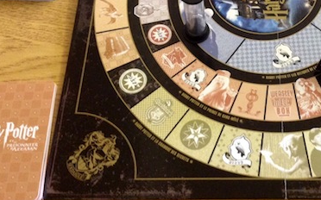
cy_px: 28
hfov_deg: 33.4
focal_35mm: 60
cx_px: 236
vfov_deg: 21.2
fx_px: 525
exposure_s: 1/15
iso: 320
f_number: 2.4
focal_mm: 4.28
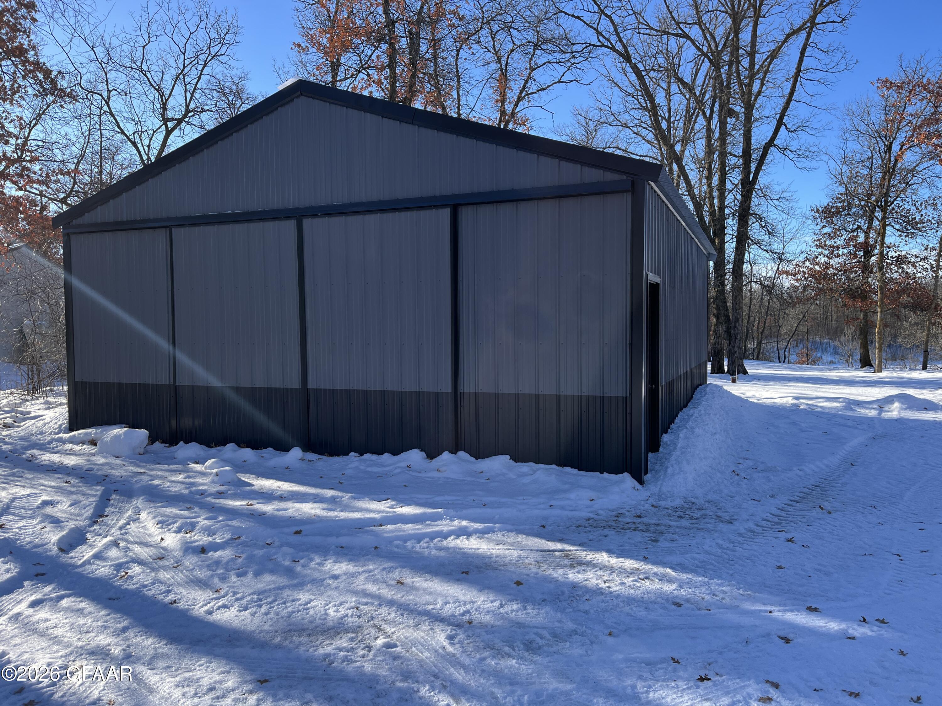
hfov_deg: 67.3
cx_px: 471
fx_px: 708
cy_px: 353
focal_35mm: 26
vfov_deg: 53.1
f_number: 1.6
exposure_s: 1/1458
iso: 50
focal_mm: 5.1
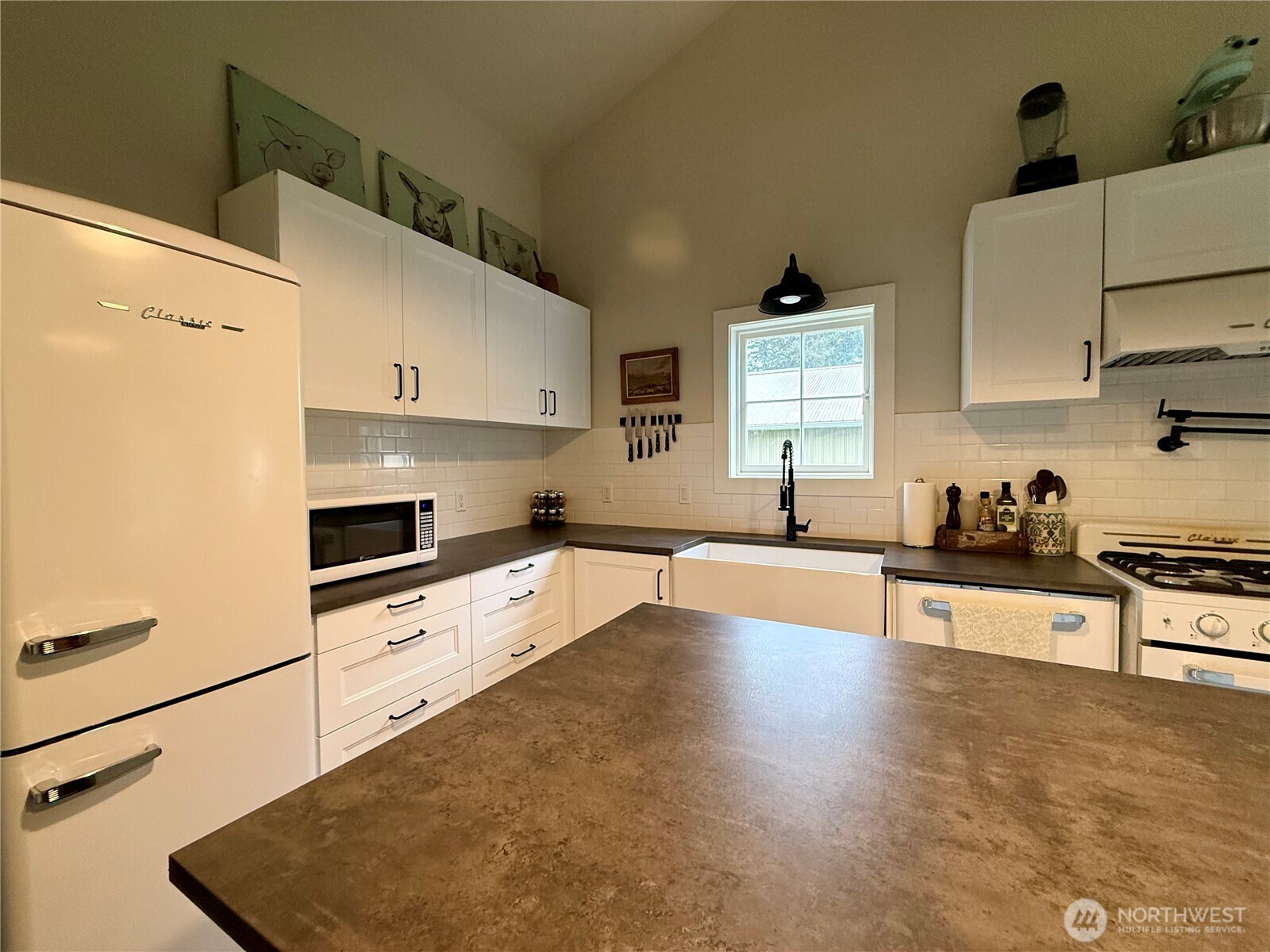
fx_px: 514
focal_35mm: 14
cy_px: 476
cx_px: 635
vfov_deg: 85.7
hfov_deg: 102.1
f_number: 2.2
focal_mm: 2.22
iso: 200
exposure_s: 1/120
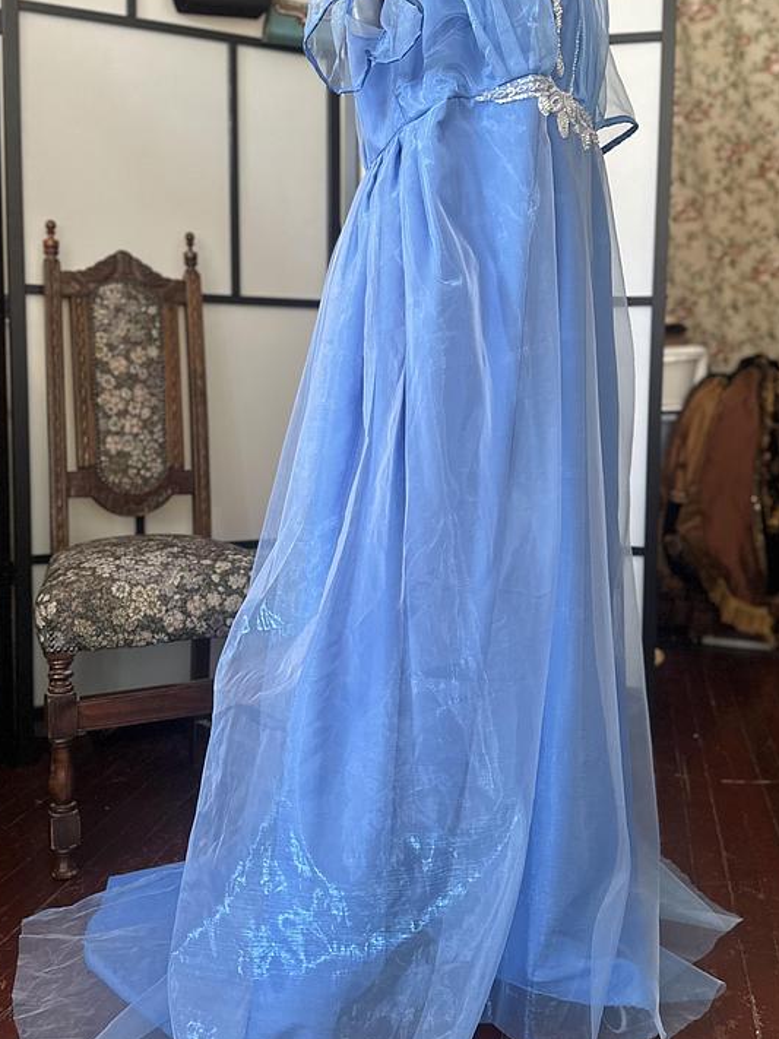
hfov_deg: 39.6
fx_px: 1081
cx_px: 399
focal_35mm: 36
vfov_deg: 51.2
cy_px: 457
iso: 320
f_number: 1.78
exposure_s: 1/60
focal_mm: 6.86
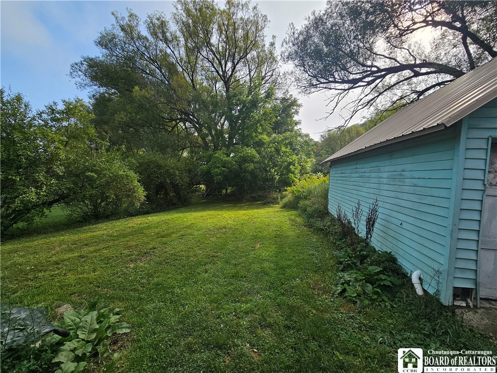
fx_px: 187
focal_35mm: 13
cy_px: 186
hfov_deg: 106.2
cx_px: 248
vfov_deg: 89.9
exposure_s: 1/1372
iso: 50
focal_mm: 2.2
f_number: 2.2
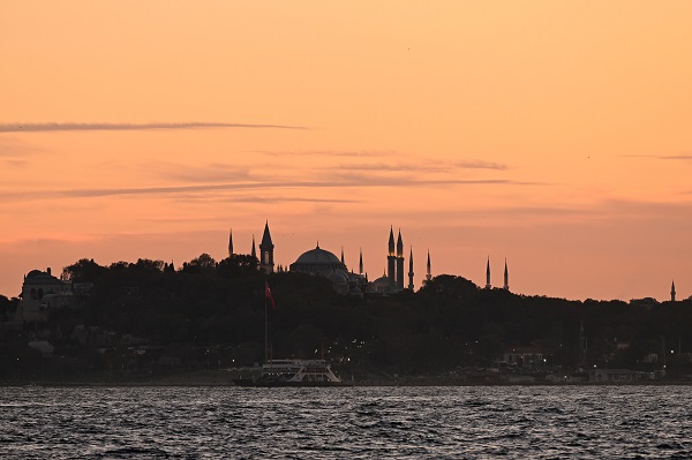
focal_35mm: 300
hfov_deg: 6.9
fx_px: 5762
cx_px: 346
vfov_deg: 4.6
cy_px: 230
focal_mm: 200
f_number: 4
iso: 400
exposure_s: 1/200
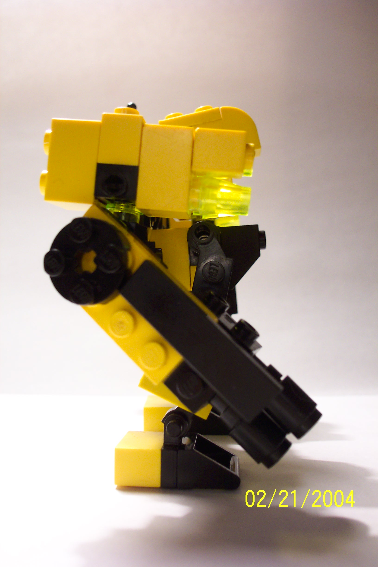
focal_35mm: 35
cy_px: 284
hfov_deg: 37.9
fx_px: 551
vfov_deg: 54.4
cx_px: 189
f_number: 2.8
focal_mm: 7.5
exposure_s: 1/30
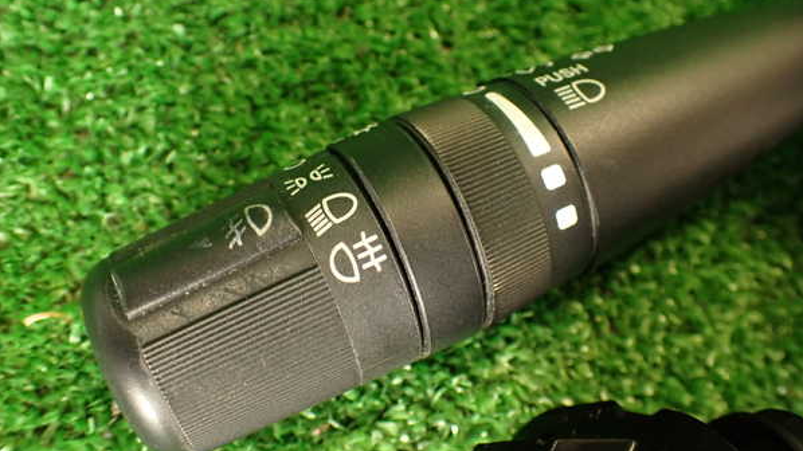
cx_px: 402
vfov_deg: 33.7
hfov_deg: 56.6
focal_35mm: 35
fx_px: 745
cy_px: 209
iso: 400
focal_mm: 5.79
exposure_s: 1/30
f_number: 2.4
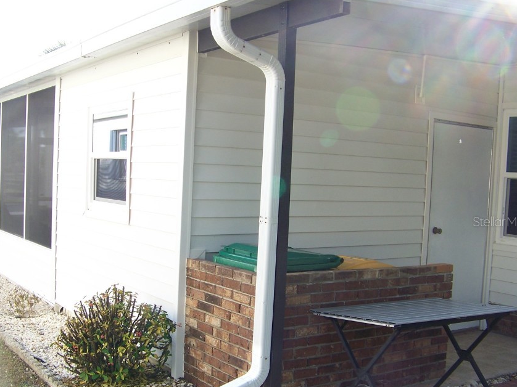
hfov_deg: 42.8
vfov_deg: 32.8
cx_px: 215
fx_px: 657
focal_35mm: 44
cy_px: 221
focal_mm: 5.85
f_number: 2.8
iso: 64
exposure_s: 1/160
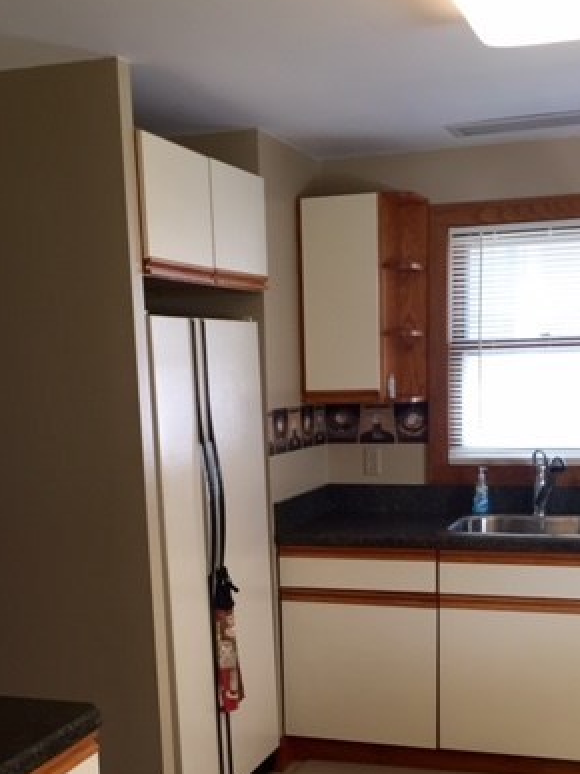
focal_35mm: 48
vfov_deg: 38.5
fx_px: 1073
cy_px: 594
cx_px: 312
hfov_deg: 30.2
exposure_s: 1/30
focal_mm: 4.15
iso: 64
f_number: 2.2
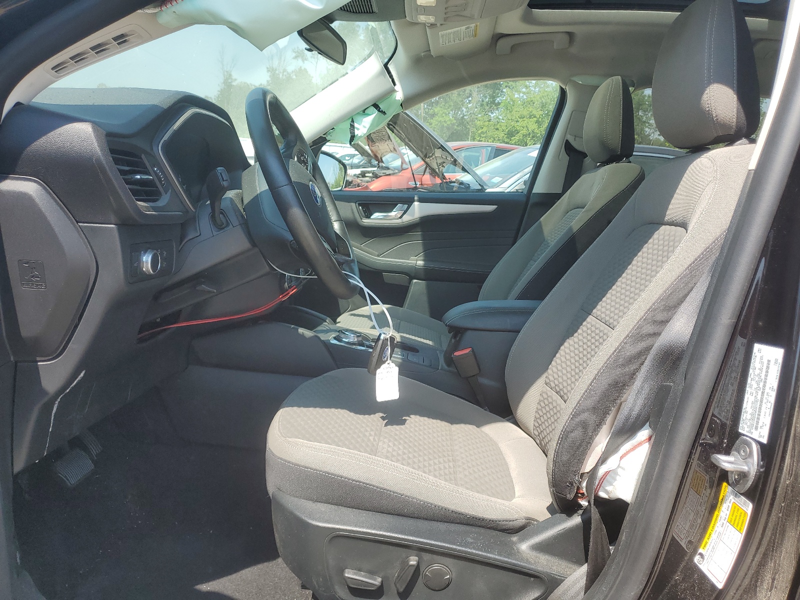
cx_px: 400
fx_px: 601
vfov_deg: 53.1
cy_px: 300
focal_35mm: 26
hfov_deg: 67.3
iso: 50
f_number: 1.5
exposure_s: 1/769
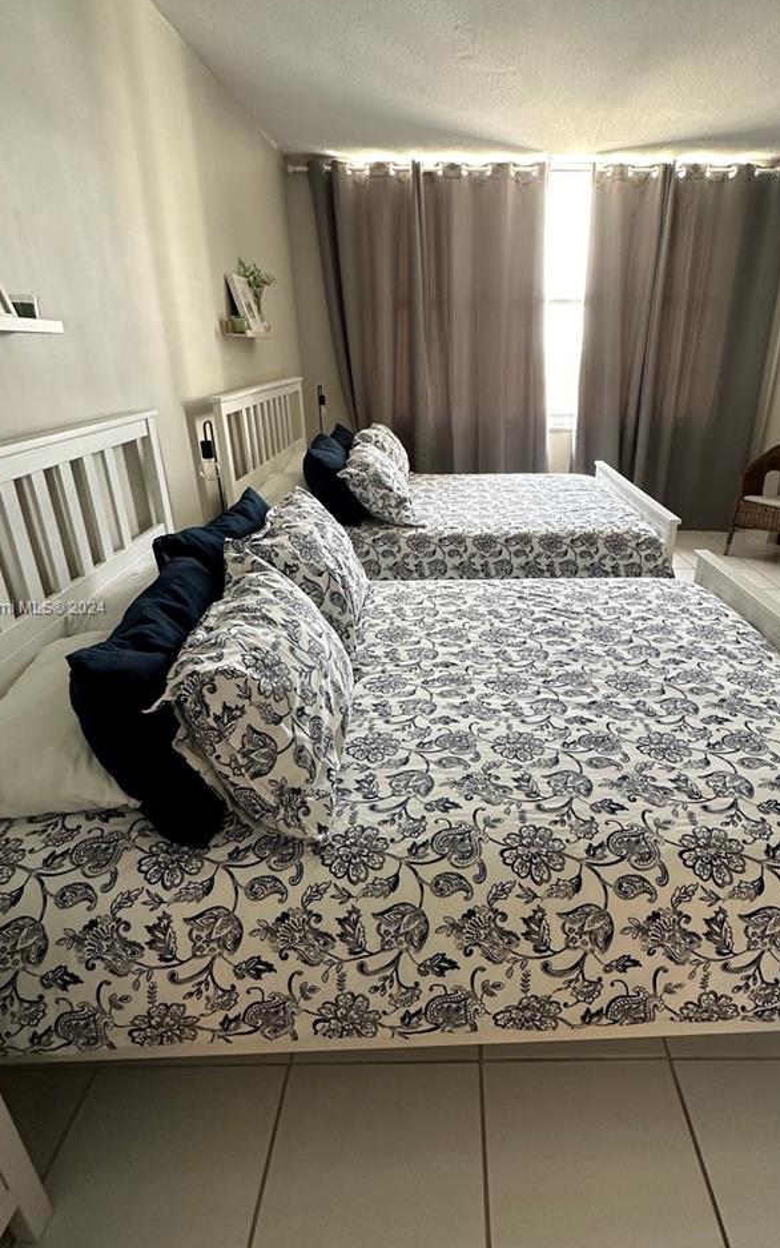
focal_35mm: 19
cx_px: 461
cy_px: 609
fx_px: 646
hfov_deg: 61.8
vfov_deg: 88.0
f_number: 2.2
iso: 160
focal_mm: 2.22
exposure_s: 1/60
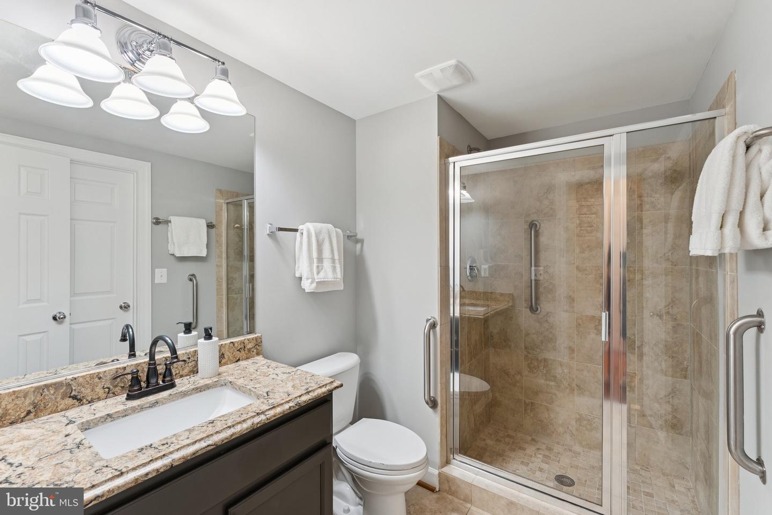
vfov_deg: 76.3
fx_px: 328
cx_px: 386
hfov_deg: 99.3
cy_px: 258
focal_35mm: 15
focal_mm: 15.3
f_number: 9
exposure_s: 1/3
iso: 250
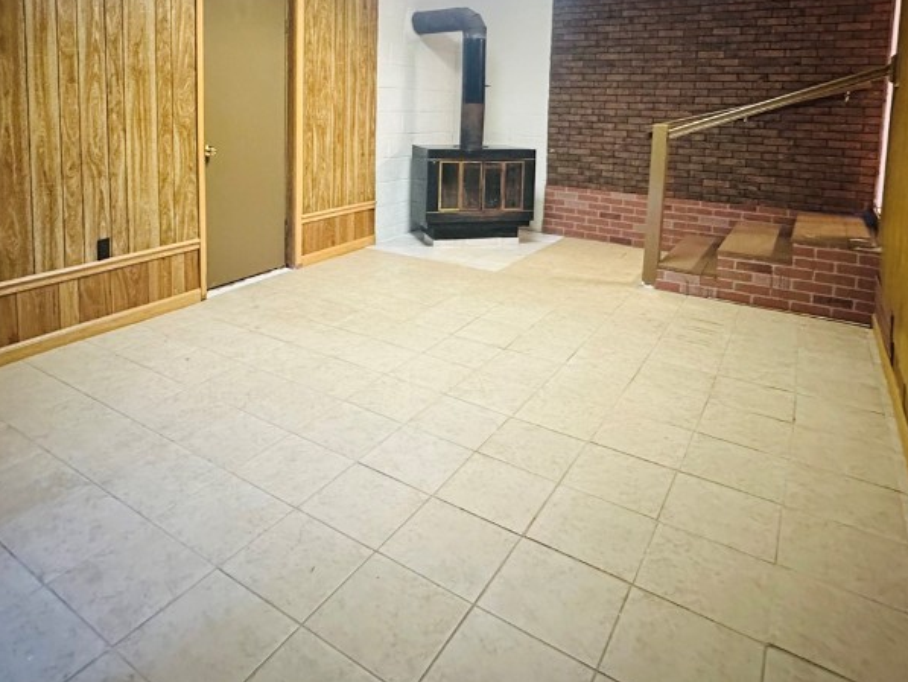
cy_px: 152
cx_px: 383
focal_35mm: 24
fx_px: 630
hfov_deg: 71.1
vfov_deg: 53.6
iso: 1000
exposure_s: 1/40
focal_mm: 2.22
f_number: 2.2
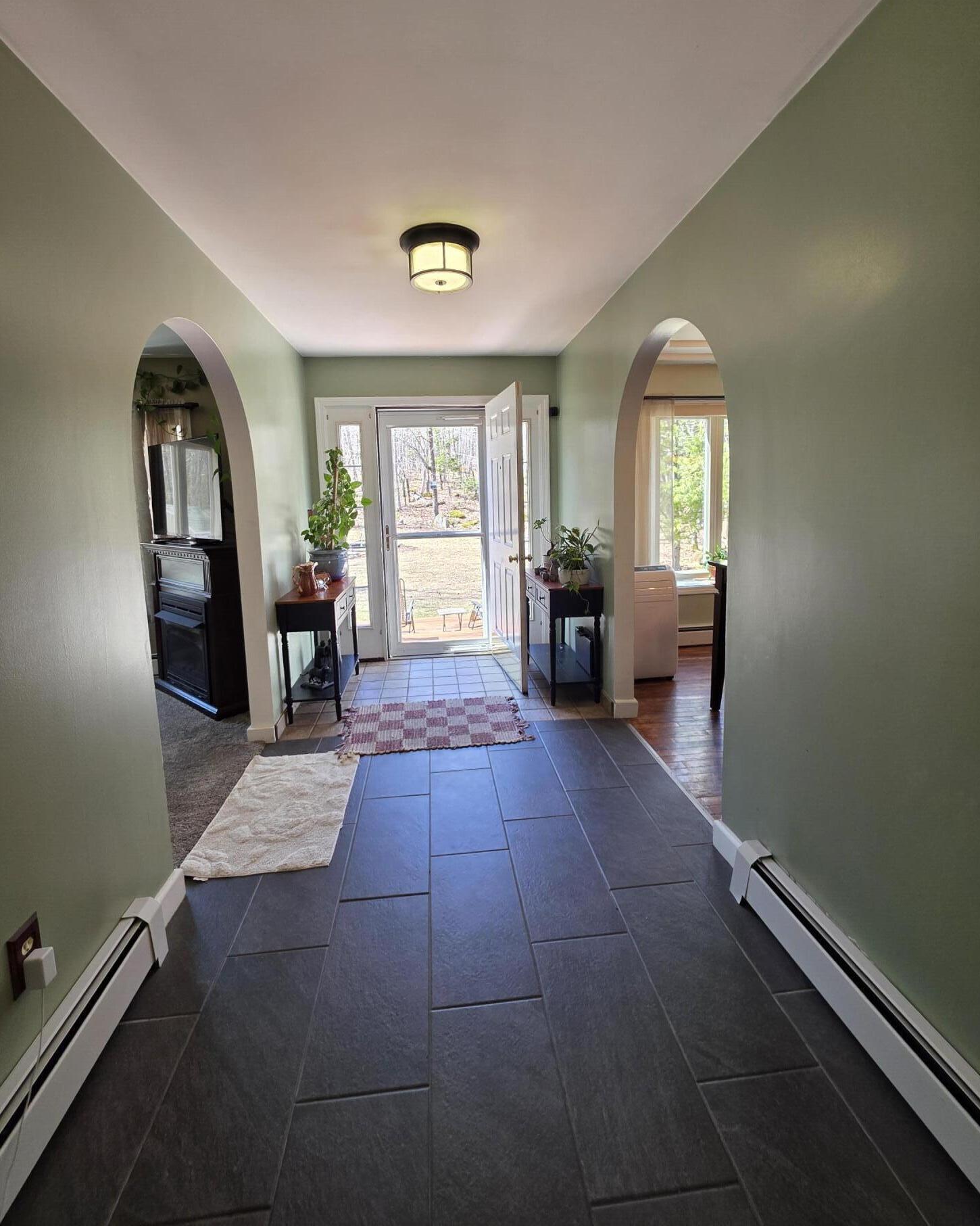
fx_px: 508
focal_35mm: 14
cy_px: 555
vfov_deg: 100.4
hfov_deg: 88.0
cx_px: 485
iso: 100
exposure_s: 1/120
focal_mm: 2.2
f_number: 1.9
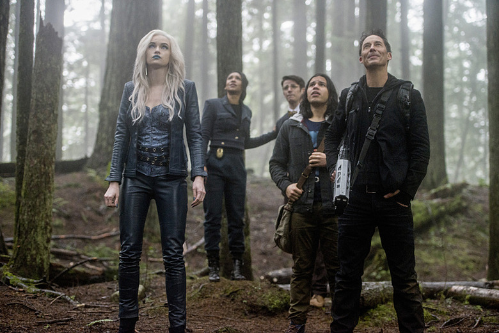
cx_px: 250
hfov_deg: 28.8
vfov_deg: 19.5
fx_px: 970
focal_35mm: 70
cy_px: 166
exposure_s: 1/80
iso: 2500
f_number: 2.8
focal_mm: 70
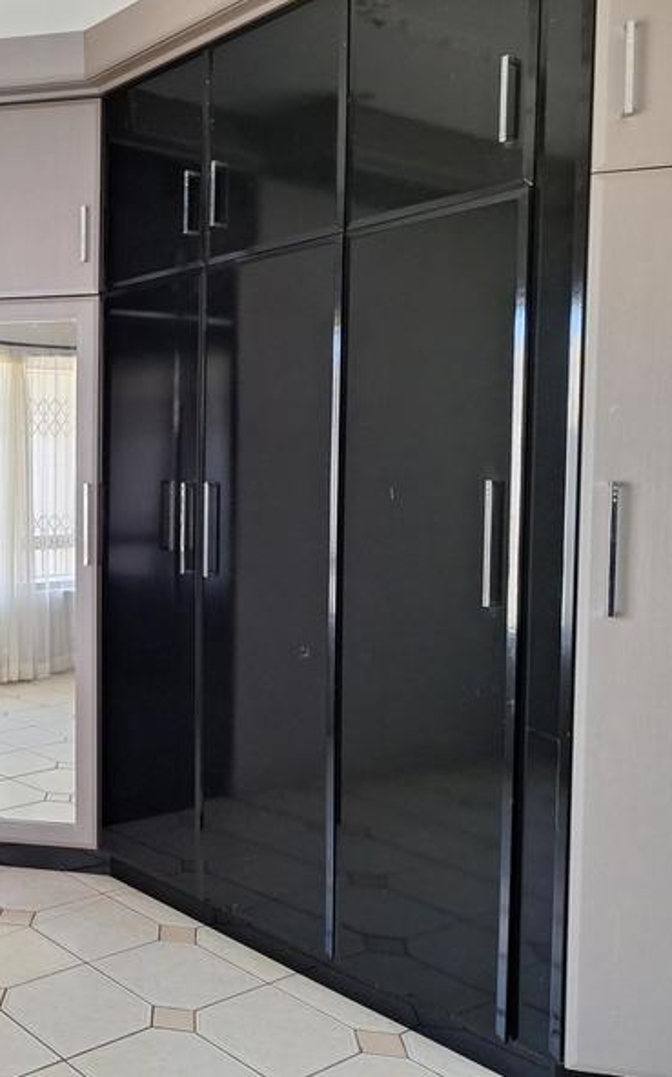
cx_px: -33
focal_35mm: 33
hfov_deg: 34.1
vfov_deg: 58.2
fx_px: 968
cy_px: 532
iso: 200
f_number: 1.8
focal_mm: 5.54
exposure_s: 1/50
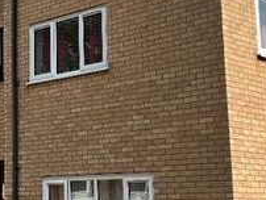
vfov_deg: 16.4
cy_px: 76
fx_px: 692
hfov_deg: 21.3
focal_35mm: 90
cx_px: 25
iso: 50
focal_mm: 5.7
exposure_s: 1/3968
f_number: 1.5
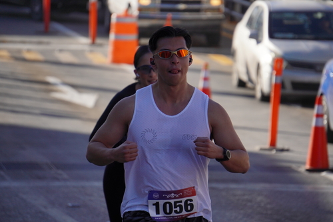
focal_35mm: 304
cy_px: 111
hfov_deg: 6.8
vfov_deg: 4.5
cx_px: 166
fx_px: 2816
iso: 500
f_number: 6.3
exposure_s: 1/2500
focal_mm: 203
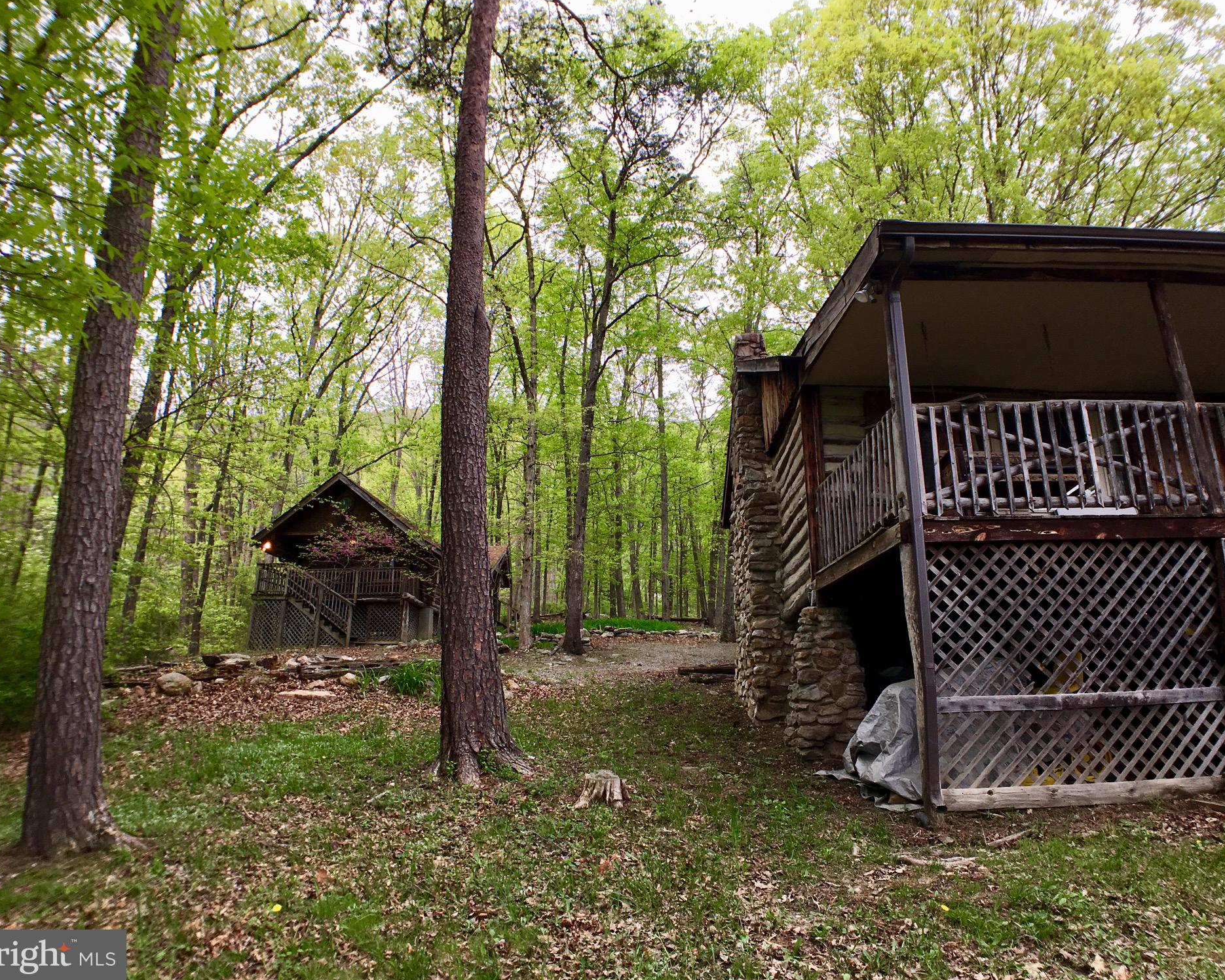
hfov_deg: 57.2
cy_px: 480
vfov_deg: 47.1
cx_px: 633
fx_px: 1124
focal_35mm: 31
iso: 25
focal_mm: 4.15
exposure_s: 1/375
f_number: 2.2
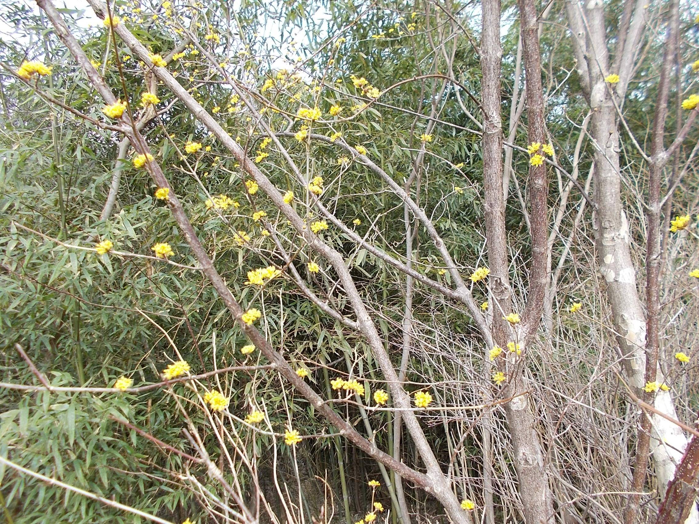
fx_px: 525
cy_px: 262
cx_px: 350
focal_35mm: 26
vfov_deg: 53.1
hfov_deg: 67.3
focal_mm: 4.6
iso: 80
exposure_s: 1/125
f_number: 3.2
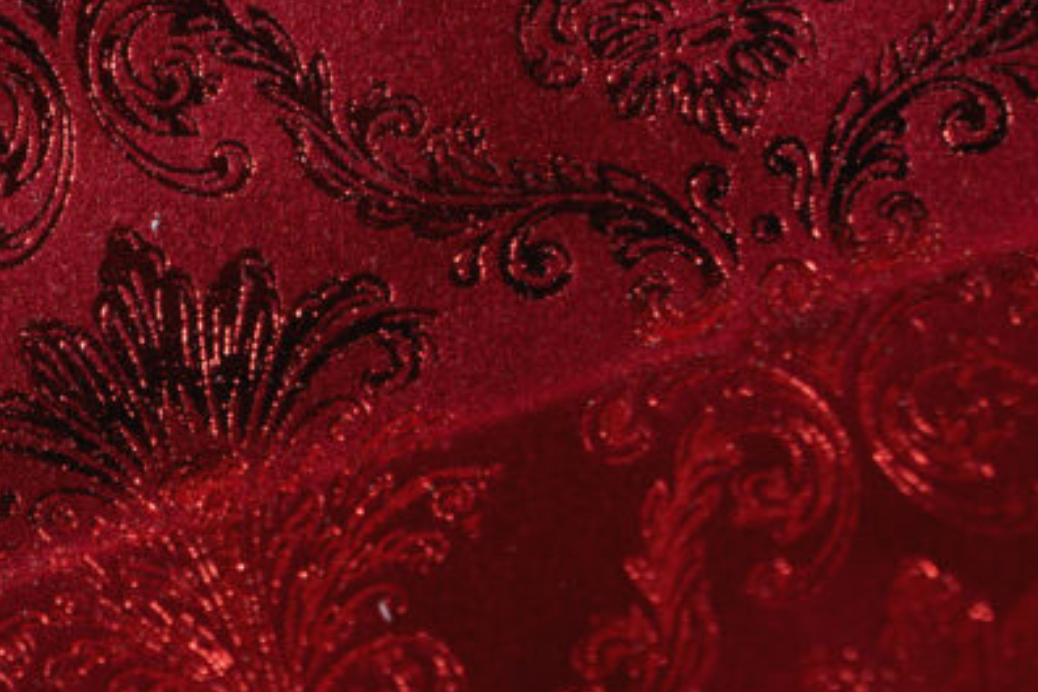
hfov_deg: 13.2
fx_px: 4469
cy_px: 384
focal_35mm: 155
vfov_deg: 8.9
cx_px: 202
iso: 100
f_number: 4
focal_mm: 40
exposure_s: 1/125
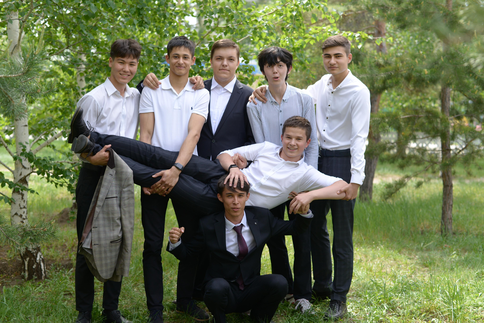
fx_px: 672
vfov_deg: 27.0
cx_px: 242
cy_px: 162
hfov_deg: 39.6
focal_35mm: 50
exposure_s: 1/1000
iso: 400
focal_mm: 50
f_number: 3.3
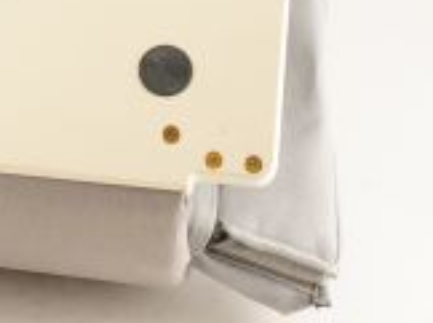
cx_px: -291
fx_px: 2223
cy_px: -127
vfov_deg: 8.2
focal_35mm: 178
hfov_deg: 10.6
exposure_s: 1/160
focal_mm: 50
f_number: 13
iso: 1600
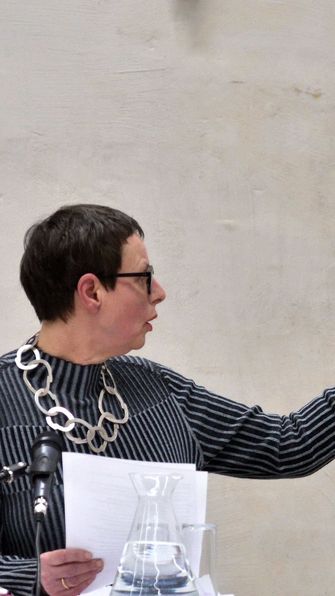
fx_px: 7596
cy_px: 462
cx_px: 653
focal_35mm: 481
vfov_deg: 4.5
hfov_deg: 2.5
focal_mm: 122
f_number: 4.8
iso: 640
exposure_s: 1/125
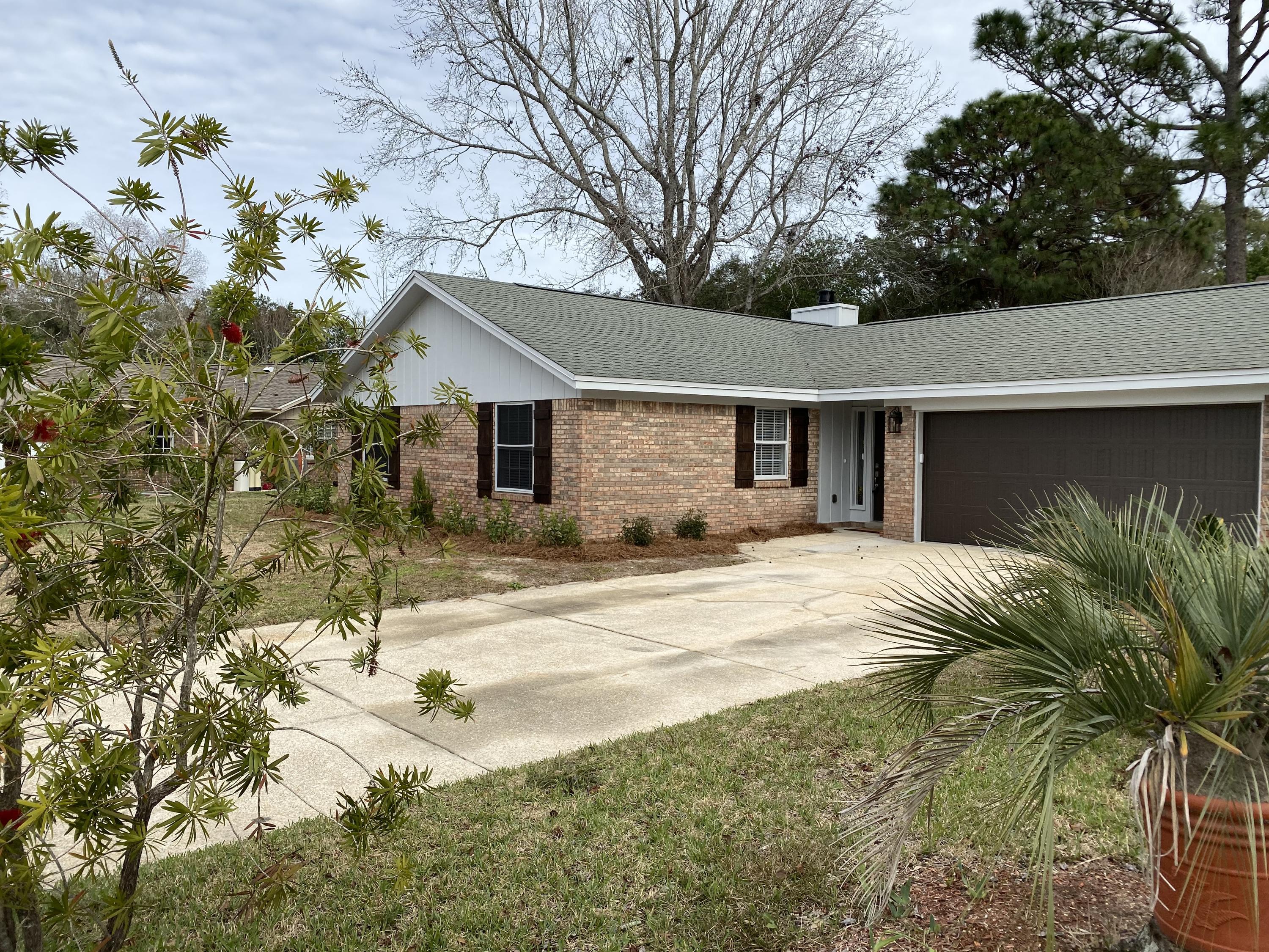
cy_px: 476
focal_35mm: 26
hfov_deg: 67.3
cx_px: 634
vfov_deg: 53.1
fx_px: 953
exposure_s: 1/2519
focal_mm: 4.25
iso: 32
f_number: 1.8
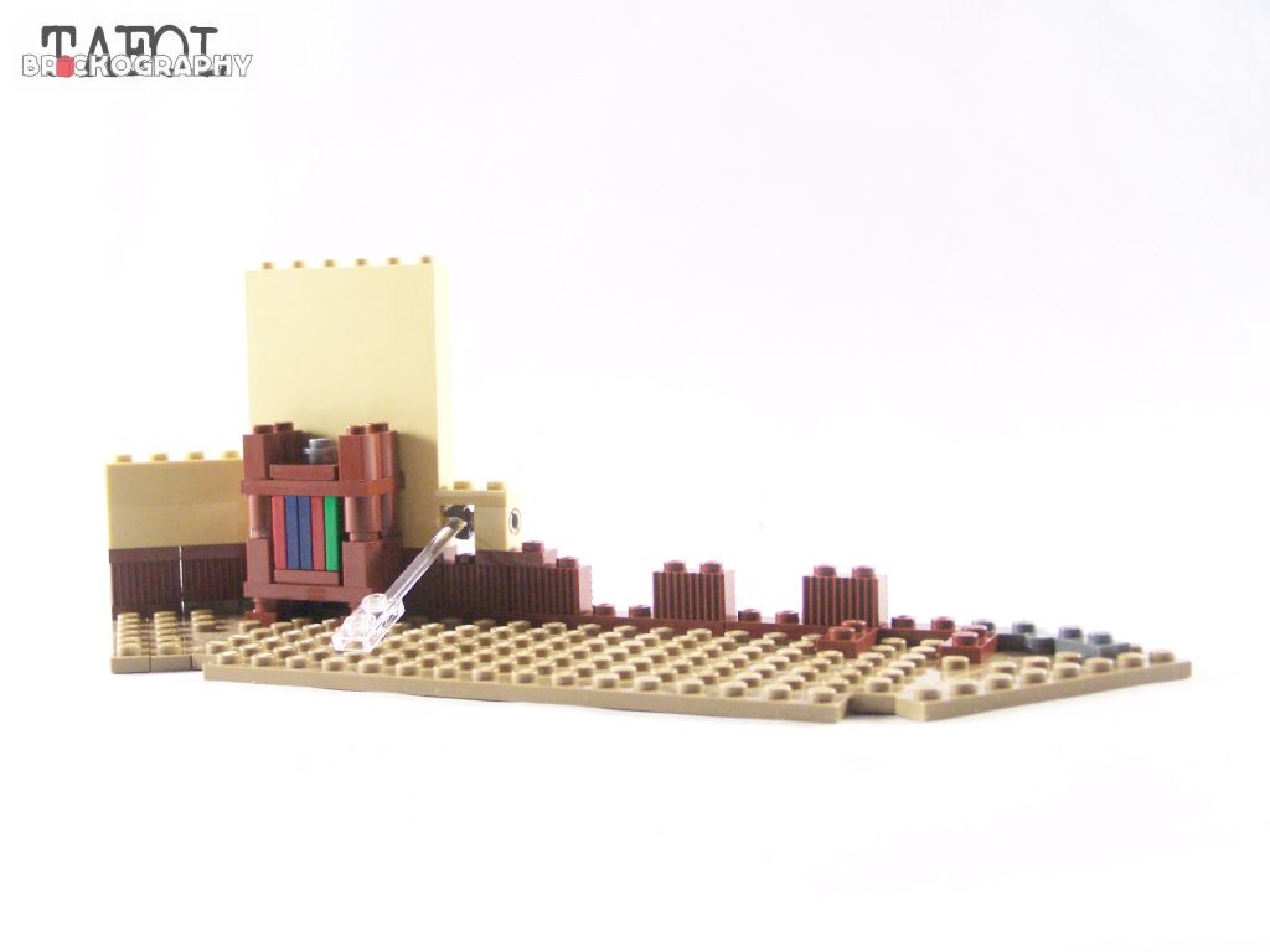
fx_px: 2055
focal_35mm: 56
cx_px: 635
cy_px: 476
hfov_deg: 34.3
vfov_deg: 26.1
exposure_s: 1/45
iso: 400
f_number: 3.1
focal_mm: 9.3
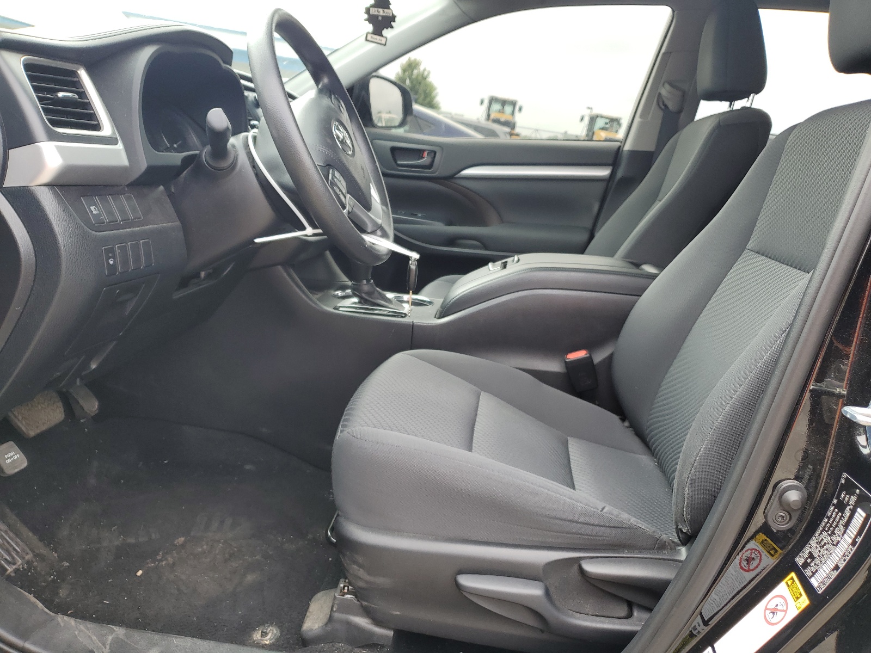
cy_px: 326
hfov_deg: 67.3
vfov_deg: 53.1
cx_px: 436
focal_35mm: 26
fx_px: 654
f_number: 1.5
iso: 50
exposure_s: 1/303
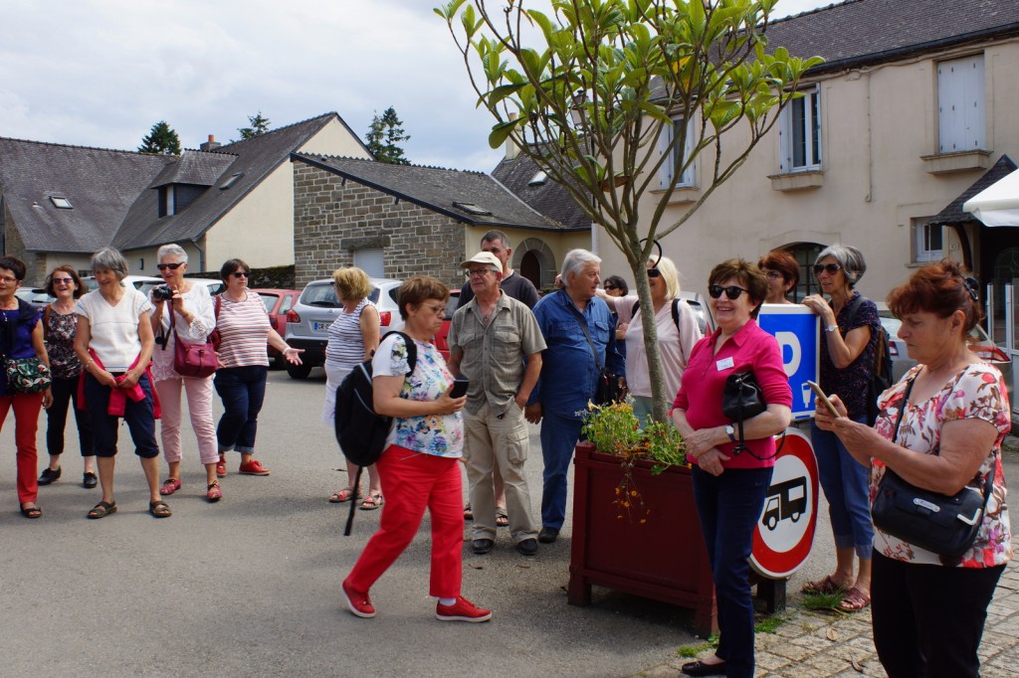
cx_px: 510
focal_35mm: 39
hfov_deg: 49.6
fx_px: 1103
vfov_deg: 34.2
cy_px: 339
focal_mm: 26
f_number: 11
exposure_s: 1/100
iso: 100
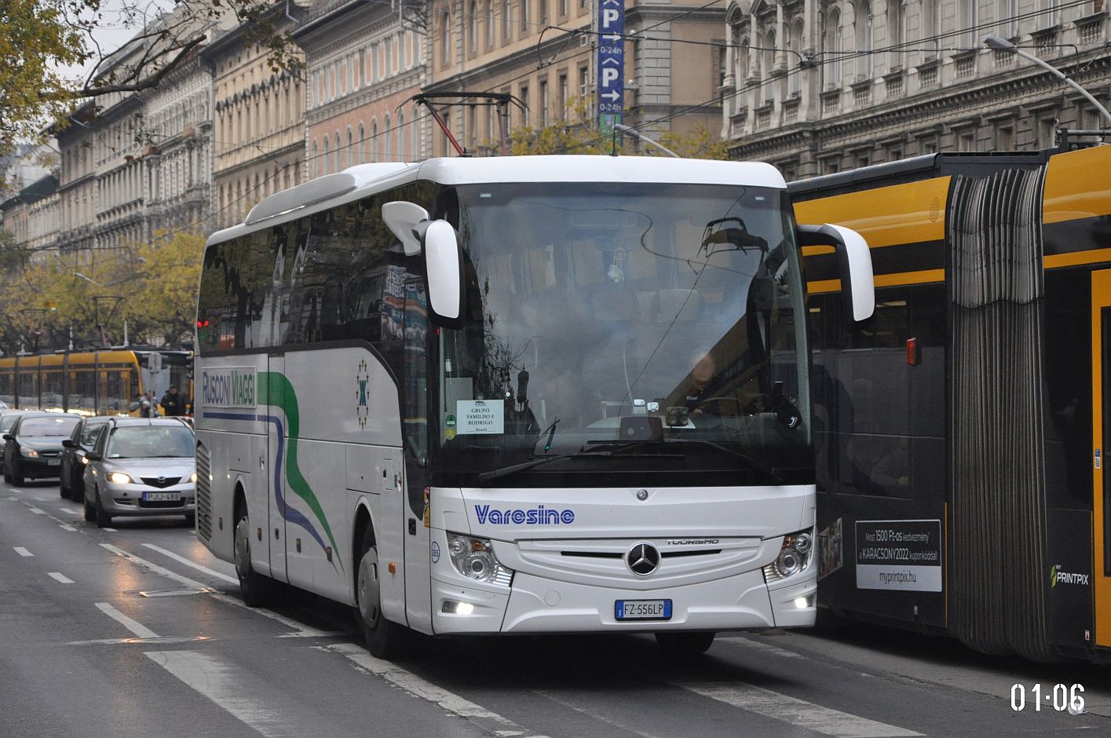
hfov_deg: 19.5
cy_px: 369
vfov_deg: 13.0
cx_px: 556
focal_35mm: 105
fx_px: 3237
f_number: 5.3
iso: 1250
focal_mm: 70
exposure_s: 1/500
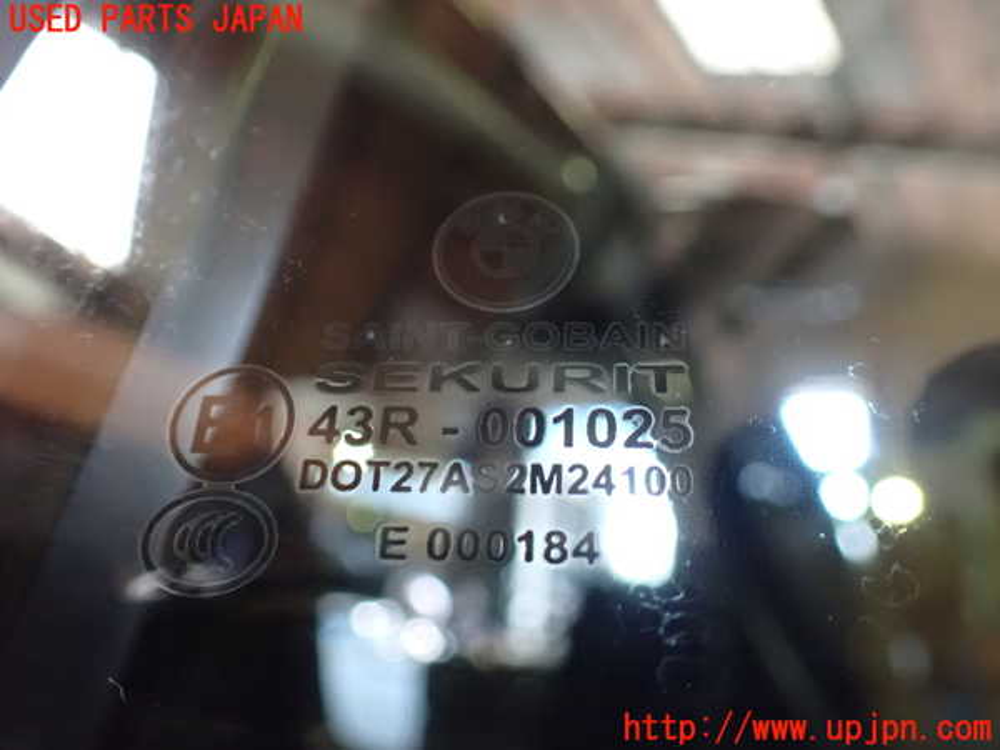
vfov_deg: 46.8
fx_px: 867
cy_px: 375
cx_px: 500
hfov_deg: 60.0
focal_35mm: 30
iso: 1600
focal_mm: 5.4
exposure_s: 1/25
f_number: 2.3
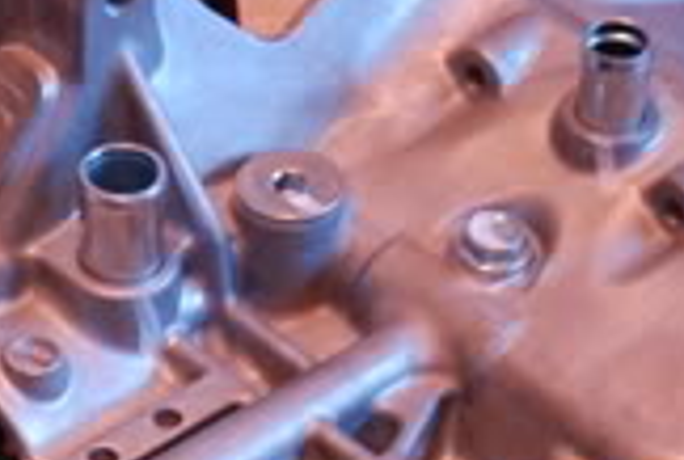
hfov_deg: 8.9
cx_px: 101
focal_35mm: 229
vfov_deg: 6.0
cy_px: 675
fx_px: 4372
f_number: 4
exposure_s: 1/25
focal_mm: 31
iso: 800
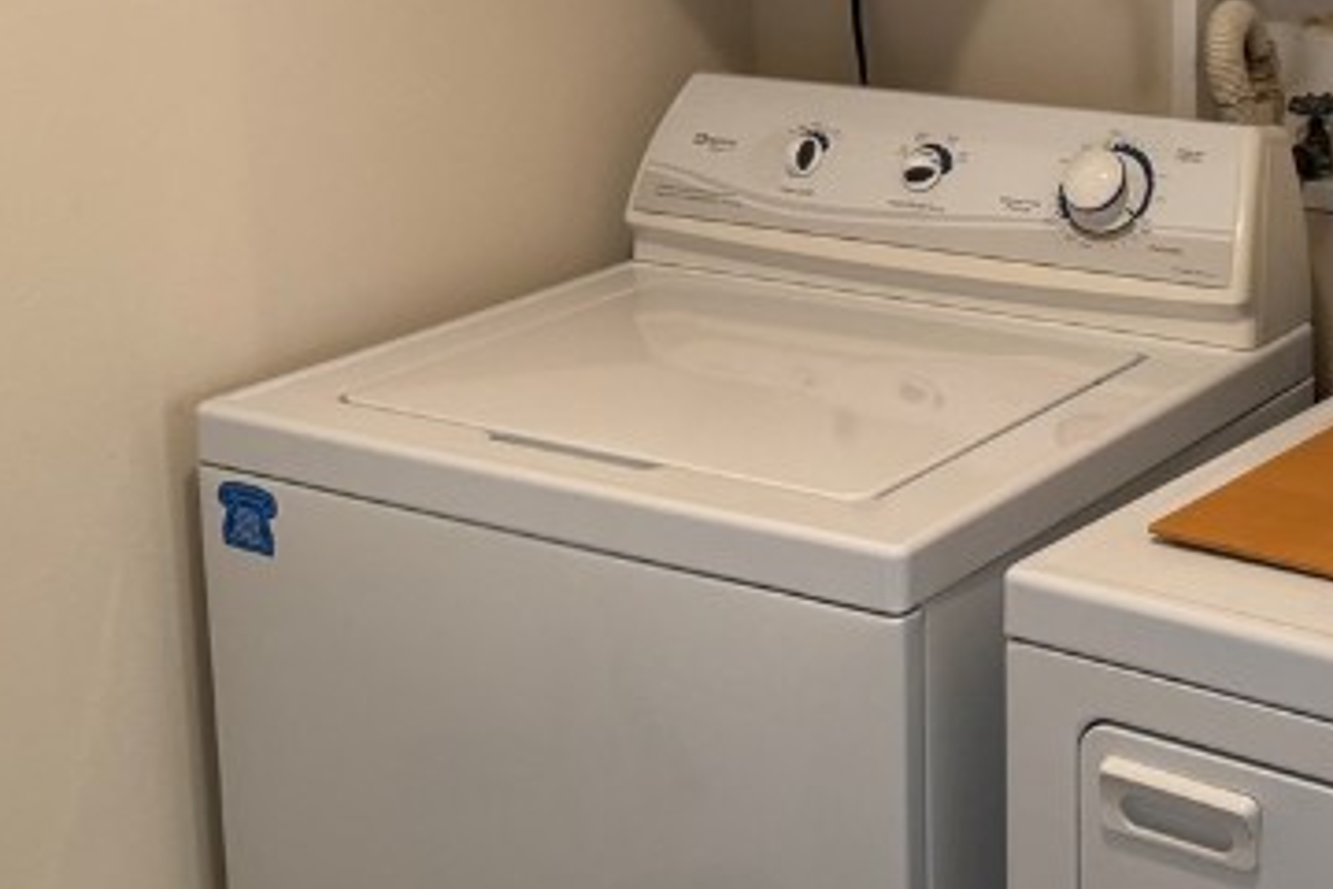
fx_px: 2629
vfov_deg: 19.1
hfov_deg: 28.3
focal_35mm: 71
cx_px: 870
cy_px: 252
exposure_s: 1/60
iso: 200
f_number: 1.78
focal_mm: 6.76
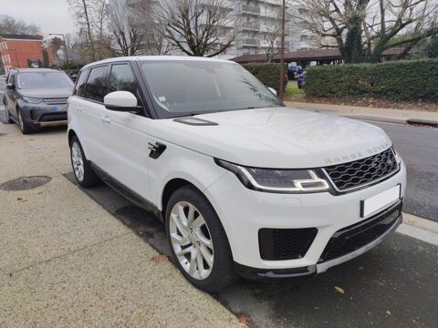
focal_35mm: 24
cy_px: 164
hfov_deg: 71.6
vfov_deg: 56.8
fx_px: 304
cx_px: 219
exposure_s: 1/485
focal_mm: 6.72
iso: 100
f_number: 1.69
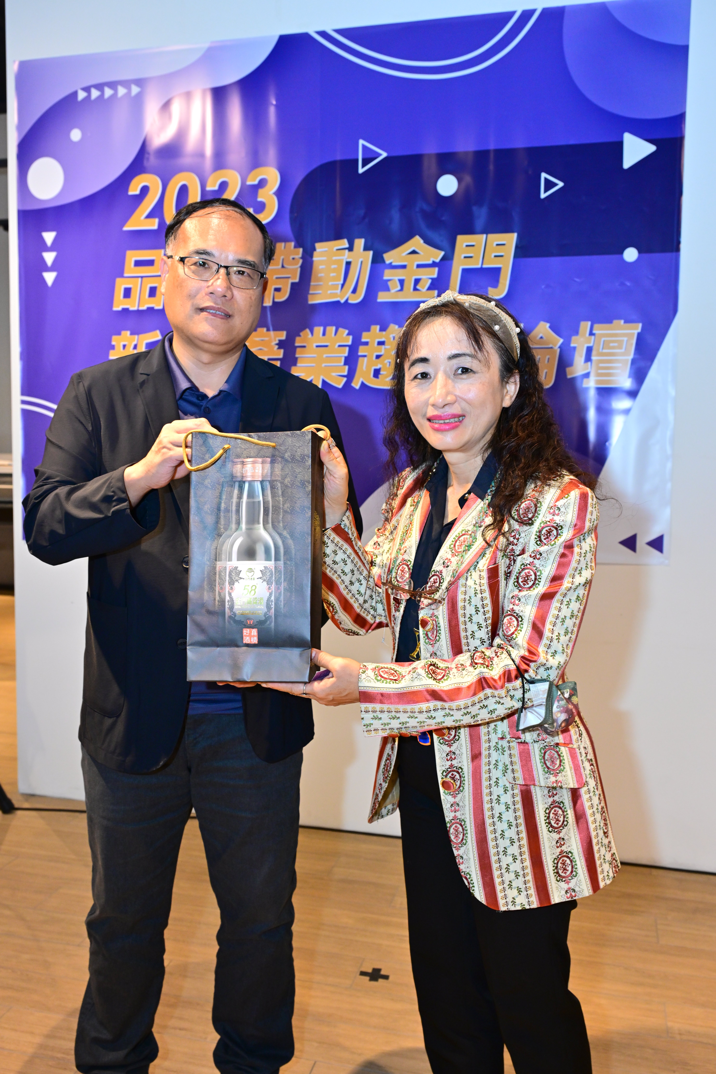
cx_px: 358
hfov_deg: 40.0
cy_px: 537
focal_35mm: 33
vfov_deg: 57.2
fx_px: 984
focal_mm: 33
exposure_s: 1/60
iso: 1250
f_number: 5.6
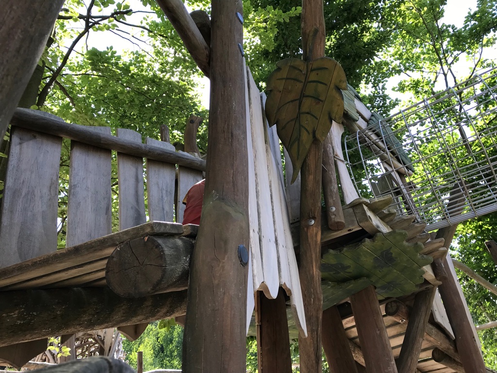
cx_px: 248
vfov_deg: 49.7
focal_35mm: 28
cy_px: 186
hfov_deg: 63.4
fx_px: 402
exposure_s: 1/389
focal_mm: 3.99
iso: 20
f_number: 1.8
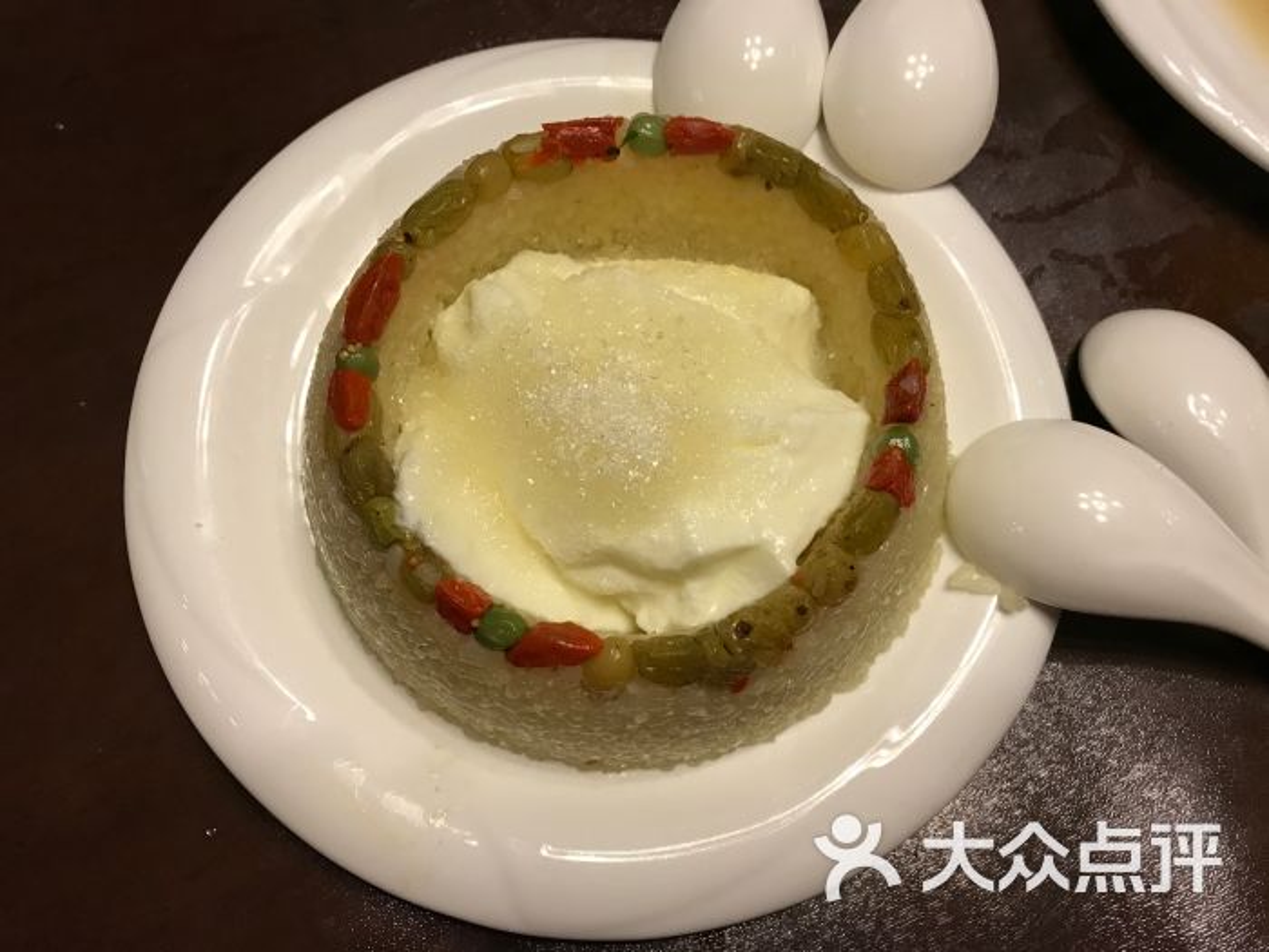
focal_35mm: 28
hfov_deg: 63.4
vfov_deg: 49.7
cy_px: 476
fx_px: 1026
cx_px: 634
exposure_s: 1/17
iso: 50
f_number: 1.8
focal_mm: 3.99
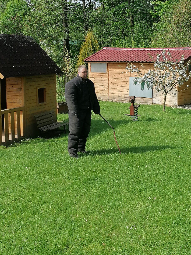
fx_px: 419
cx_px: 96
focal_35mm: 57
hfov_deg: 25.7
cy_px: 128
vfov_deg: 33.8
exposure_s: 1/870
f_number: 1.8
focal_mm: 4.75
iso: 50
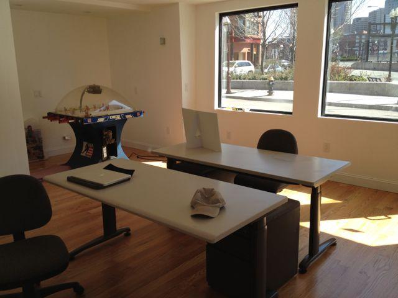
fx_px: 402
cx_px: 199
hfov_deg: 52.6
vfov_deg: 40.7
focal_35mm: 35
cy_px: 149
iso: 64
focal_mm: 4.28
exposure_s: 1/383
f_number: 2.4
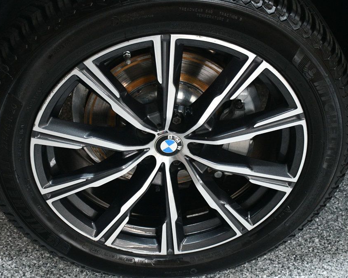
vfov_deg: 25.8
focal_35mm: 59
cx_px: 165
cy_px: 139
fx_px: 607
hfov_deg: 32.0
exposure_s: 1/125
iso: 3200
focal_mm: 35
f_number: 4.2
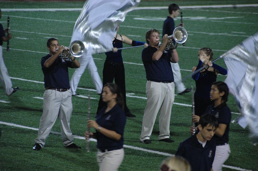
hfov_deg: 6.9
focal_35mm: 300
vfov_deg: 4.6
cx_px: 129
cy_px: 86
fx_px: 2147
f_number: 5.6
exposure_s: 1/60
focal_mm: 200
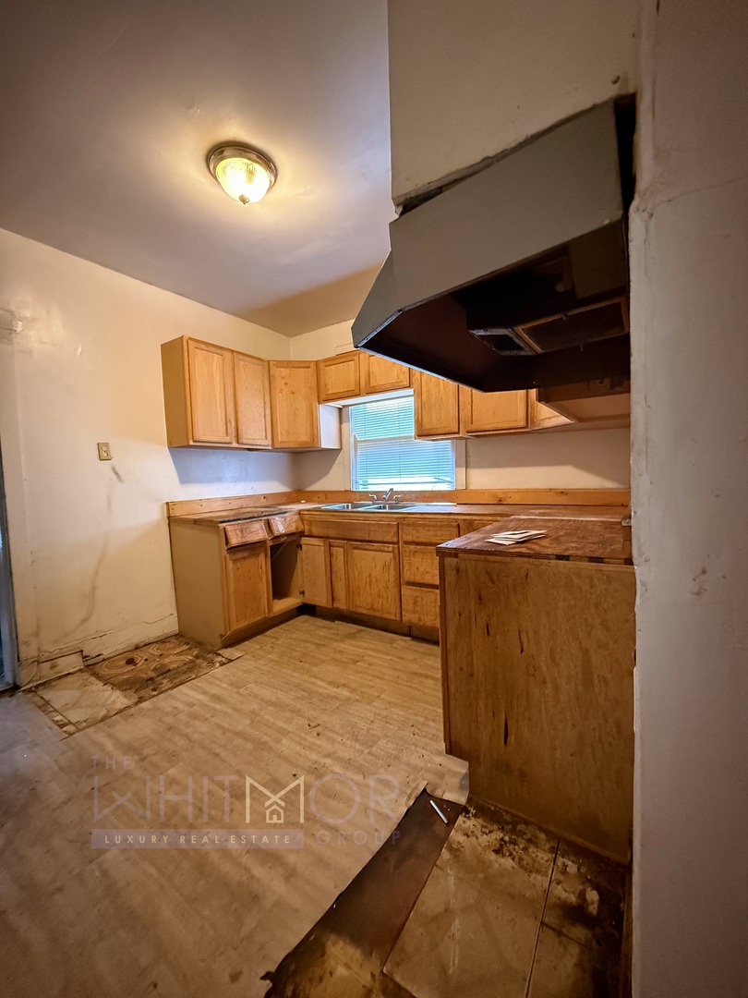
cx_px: 374
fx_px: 403
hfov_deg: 85.7
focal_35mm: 14
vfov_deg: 102.1
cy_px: 499
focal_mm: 2.22
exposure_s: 1/60
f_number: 2.2
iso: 1000
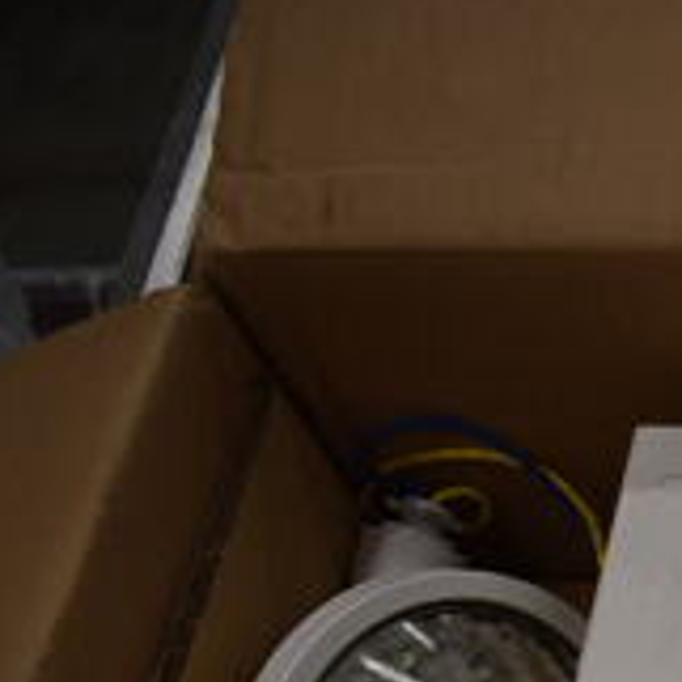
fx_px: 1939
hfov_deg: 16.3
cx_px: 1279
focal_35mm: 87
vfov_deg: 19.4
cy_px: 669
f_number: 3.5
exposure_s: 1/250
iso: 450
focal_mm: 18
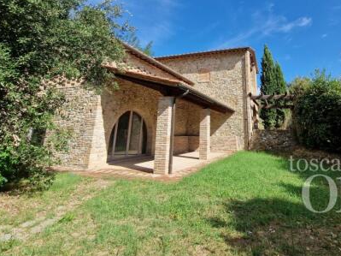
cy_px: 77
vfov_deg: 66.0
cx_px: 213
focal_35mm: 19
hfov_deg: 83.1
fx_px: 187
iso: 50
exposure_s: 1/1780
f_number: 2.2
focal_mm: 2.2
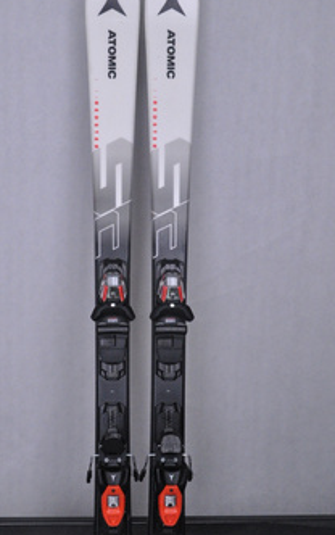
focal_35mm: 52
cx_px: 138
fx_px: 754
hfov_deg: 25.0
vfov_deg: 38.9
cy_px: 326
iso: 3200
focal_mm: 25
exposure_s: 1/125
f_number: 9.5
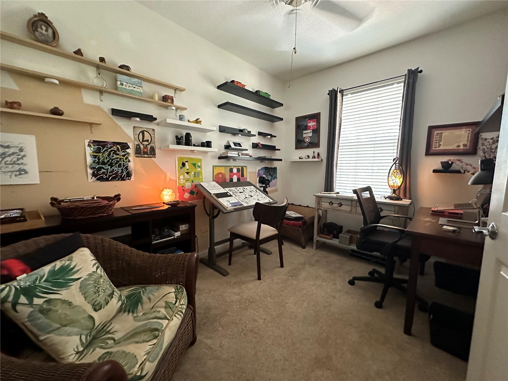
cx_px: 254
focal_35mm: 14
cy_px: 190
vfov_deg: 85.7
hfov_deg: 102.1
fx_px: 205
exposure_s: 1/60
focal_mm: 2.22
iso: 1000
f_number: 2.2
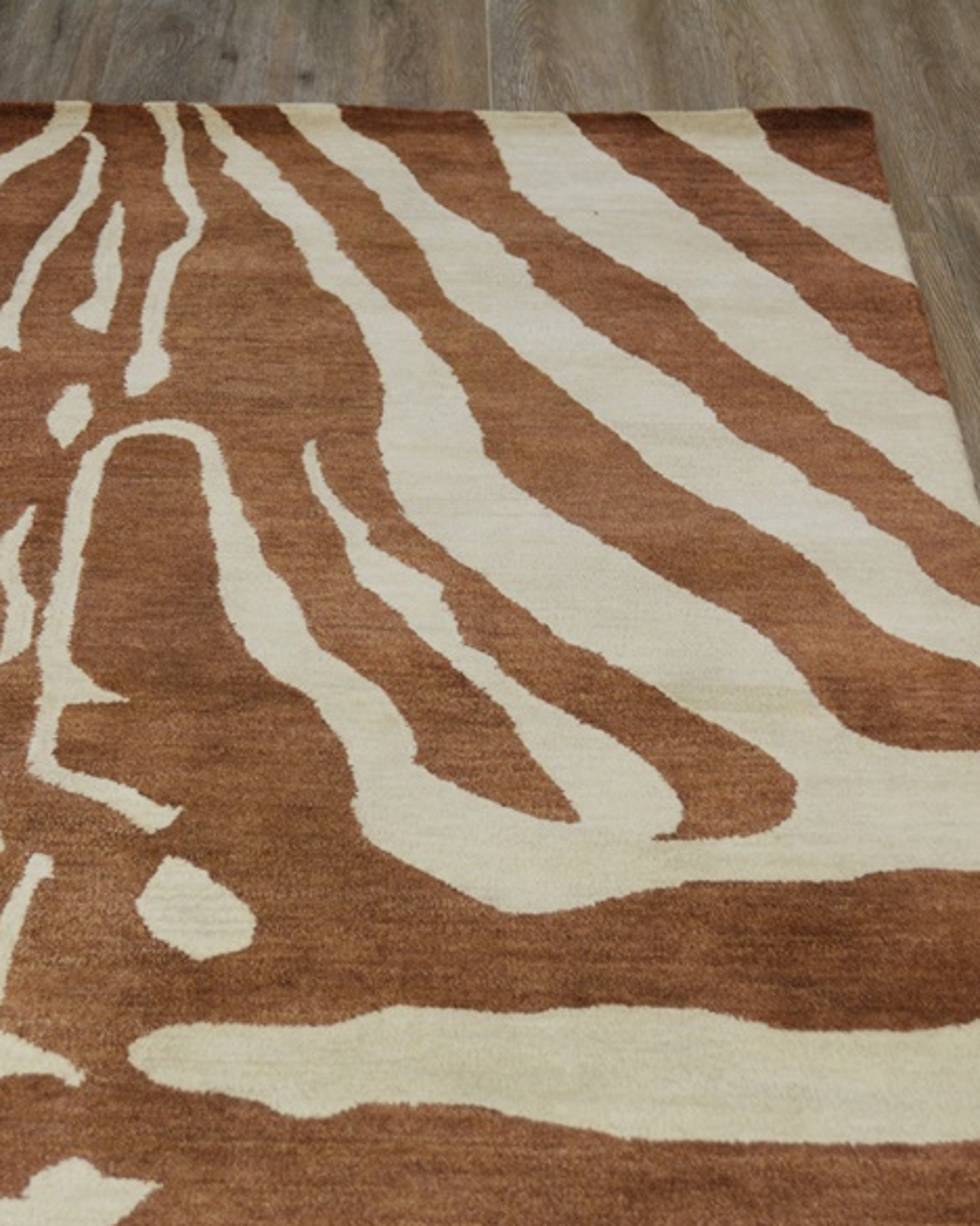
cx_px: 304
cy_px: 625
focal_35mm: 78
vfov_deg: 24.4
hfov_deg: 19.6
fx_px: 2828
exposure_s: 1/60
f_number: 5
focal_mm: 36
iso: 640
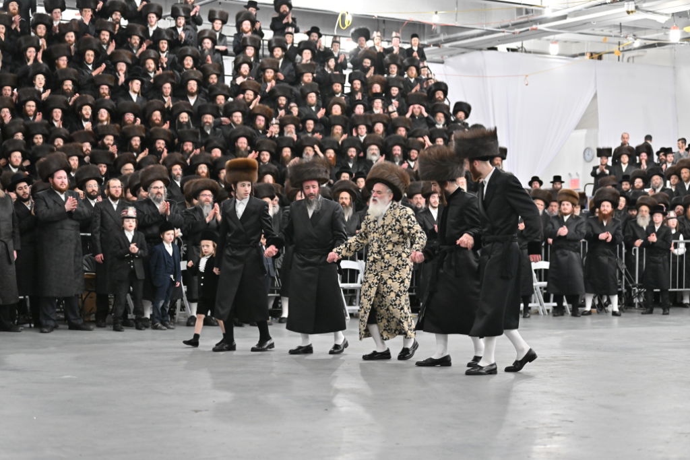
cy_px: 230
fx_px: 1342
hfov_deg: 28.8
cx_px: 345
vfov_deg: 19.5
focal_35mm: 70
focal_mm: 70
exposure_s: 1/320
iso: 1600
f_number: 2.8
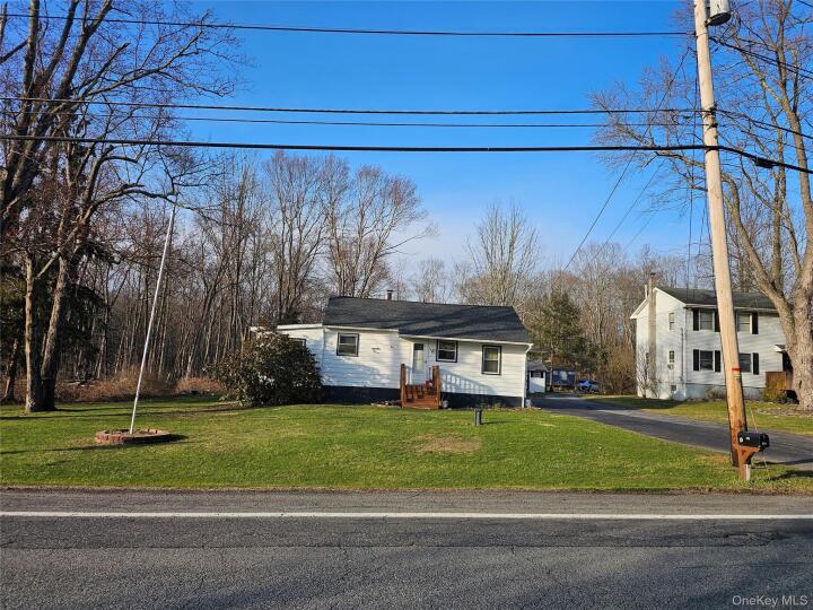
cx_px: 406
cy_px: 305
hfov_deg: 73.9
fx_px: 540
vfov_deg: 58.9
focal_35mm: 23
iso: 10
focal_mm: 6.3
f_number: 1.7
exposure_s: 1/417
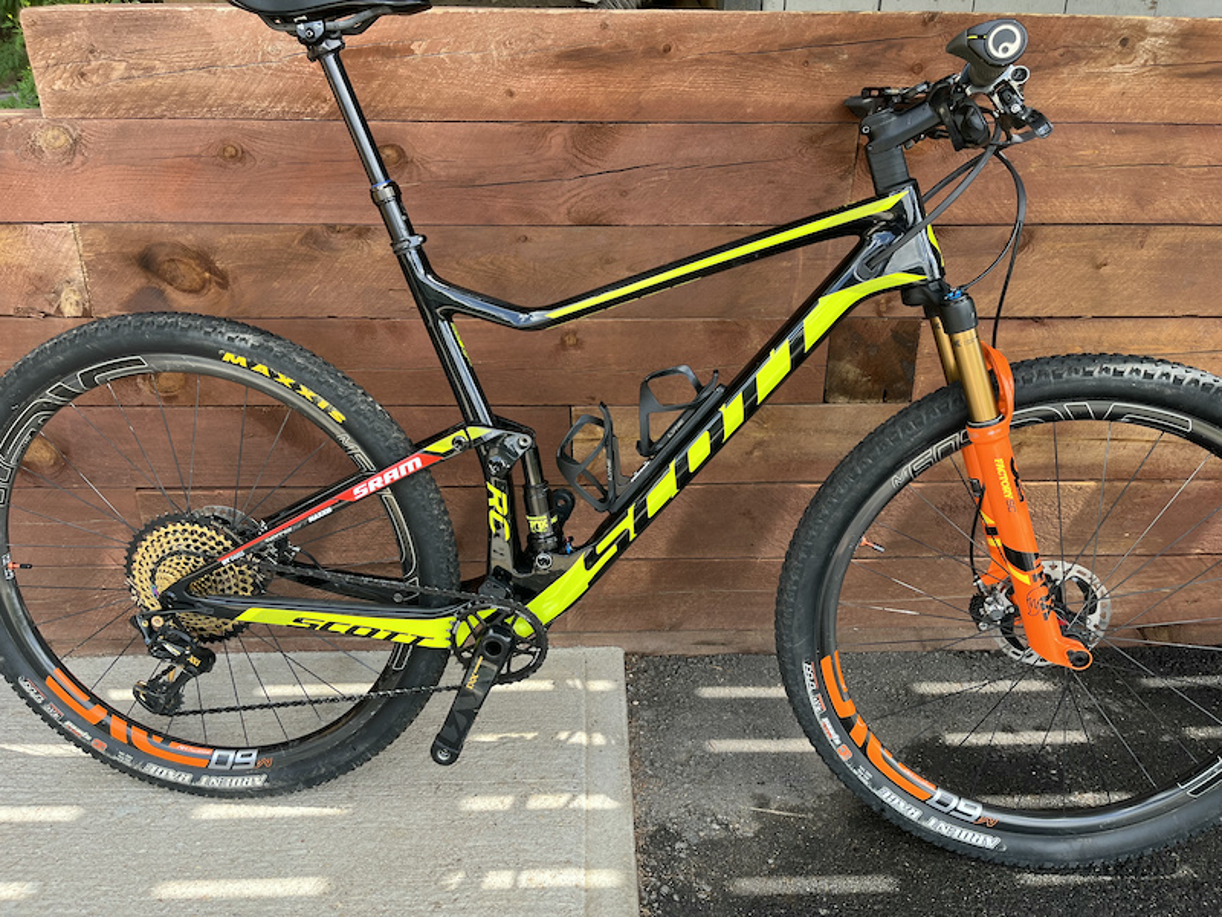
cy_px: 458
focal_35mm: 26
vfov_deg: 53.1
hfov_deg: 67.3
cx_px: 611
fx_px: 918
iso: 40
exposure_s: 1/200
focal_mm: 5.1
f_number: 1.6
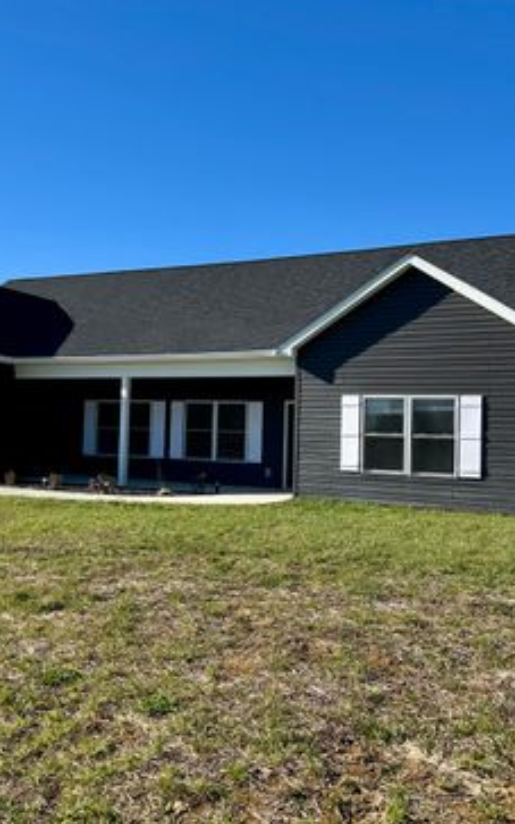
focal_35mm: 35
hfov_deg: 36.2
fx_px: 786
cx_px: 220
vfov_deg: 55.3
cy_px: 401
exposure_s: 1/3597
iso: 80
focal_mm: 6.86
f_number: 1.78
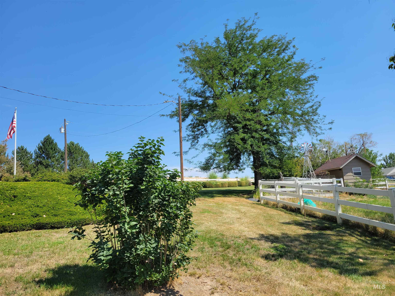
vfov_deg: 53.1
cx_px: 198
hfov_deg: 67.3
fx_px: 297
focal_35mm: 26
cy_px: 148
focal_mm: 5.4
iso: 40
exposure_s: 1/2010
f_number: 1.8
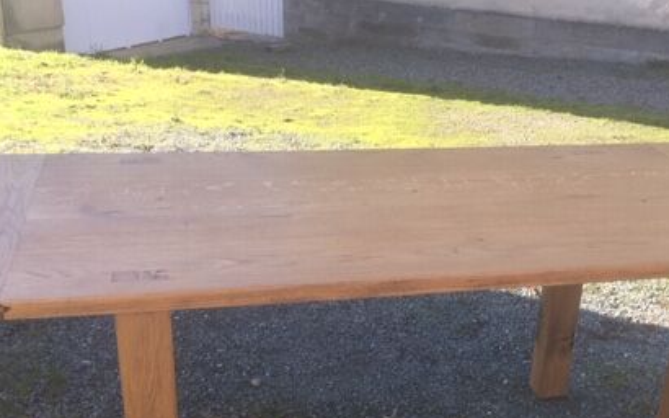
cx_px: 405
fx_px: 875
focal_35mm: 48
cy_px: 310
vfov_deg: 26.5
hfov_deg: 41.6
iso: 25
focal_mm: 4.15
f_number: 2.2
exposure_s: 1/308
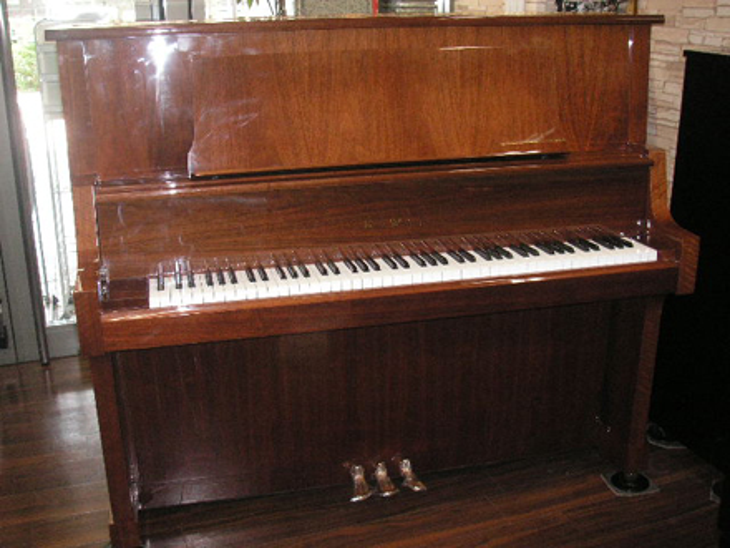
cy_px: 274
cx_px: 365
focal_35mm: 38
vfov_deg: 37.7
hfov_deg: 49.0
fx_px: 801
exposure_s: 1/45
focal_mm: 6.3
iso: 160
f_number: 3.3
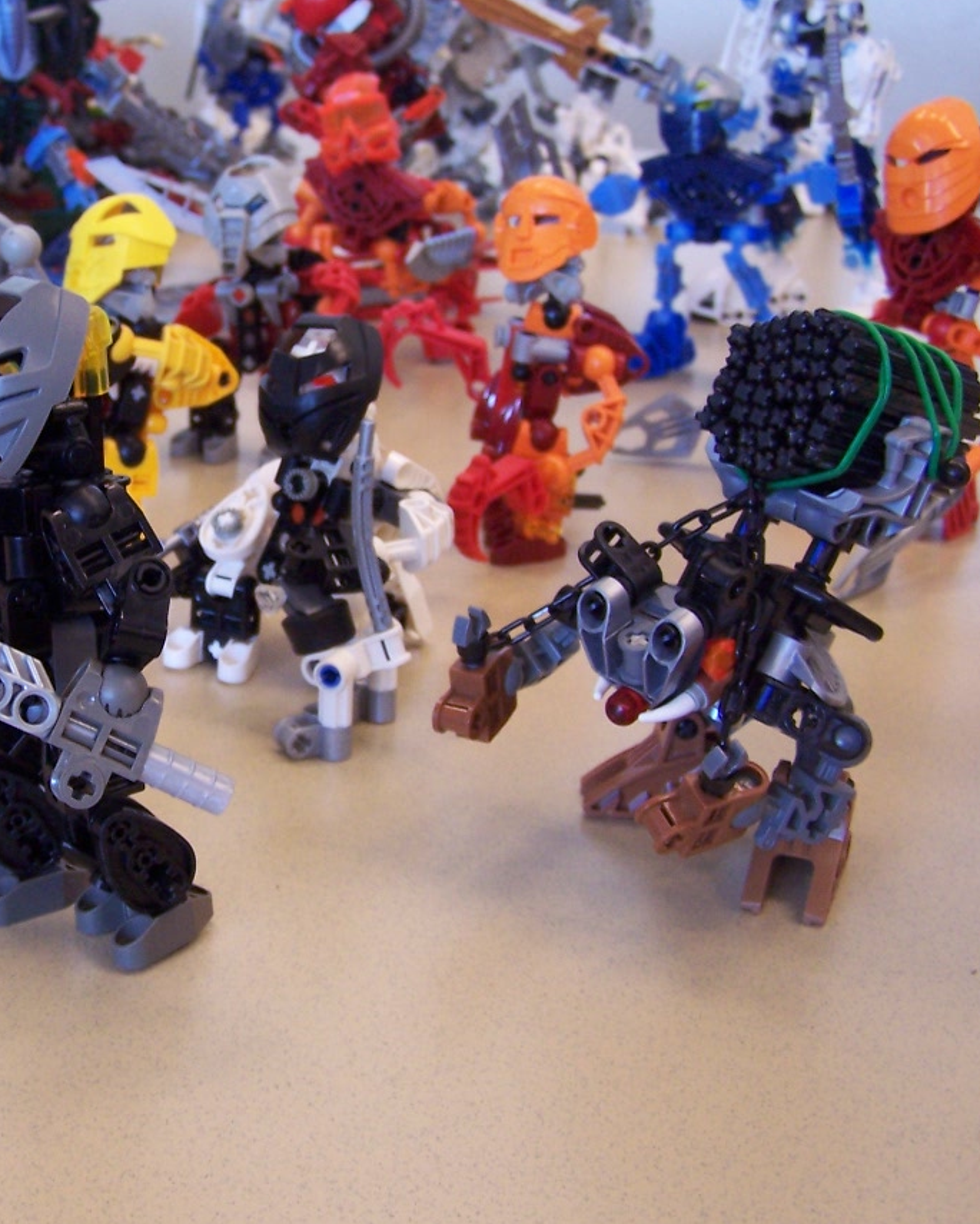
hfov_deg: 28.5
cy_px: 591
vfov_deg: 36.0
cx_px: 189
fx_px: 1885
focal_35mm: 52
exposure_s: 1/15
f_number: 2.8
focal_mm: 6.3
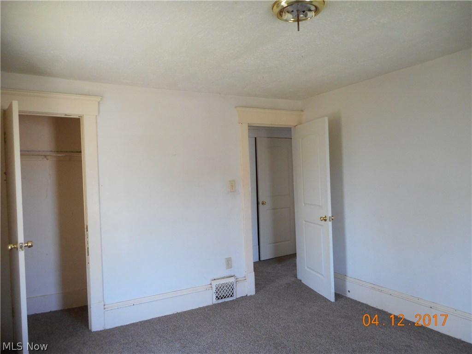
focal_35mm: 25
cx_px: 236
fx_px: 341
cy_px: 177
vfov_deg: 54.9
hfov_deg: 69.4
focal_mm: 4.5
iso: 280
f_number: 3.7
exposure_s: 1/30
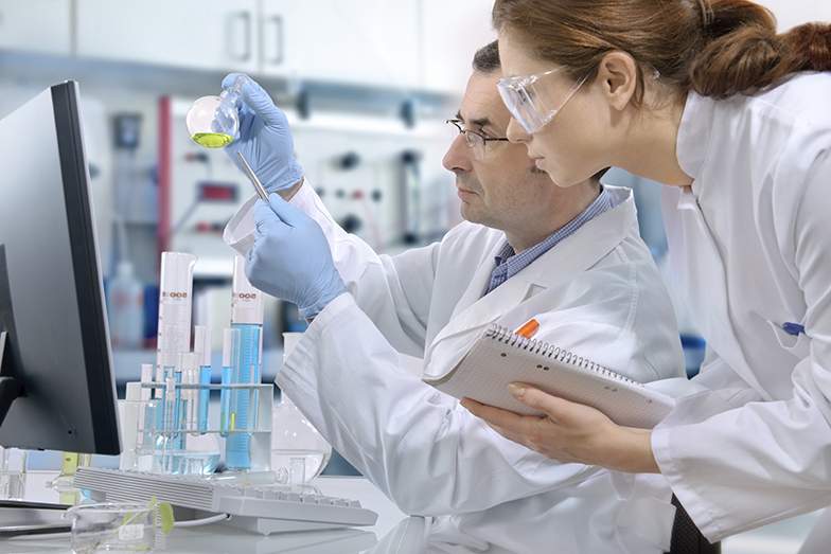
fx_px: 1200
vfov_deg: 26.0
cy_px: 277
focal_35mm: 52
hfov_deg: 38.2
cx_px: 416
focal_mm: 52
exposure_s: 1/160
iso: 100
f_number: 8
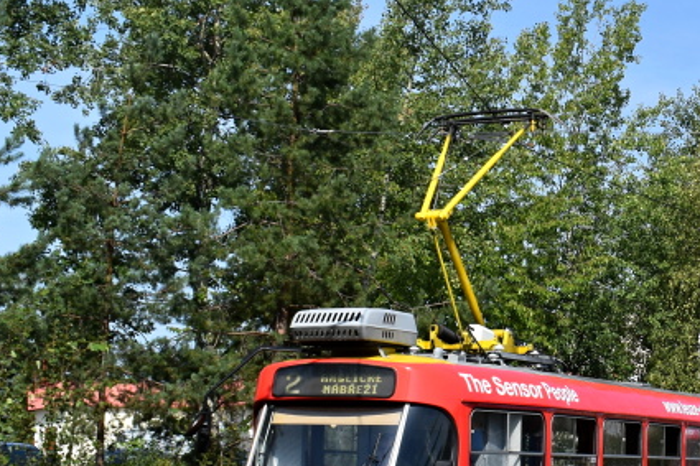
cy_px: 337
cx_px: 715
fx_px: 1617
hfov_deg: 23.3
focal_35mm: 83
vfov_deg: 16.3
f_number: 10
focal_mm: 23
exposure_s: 1/400
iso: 200
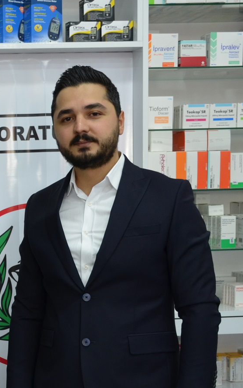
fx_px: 869
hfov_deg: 15.0
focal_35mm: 82
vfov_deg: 25.1
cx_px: -100
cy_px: 257
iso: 500
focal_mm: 24
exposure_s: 1/60
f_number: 4
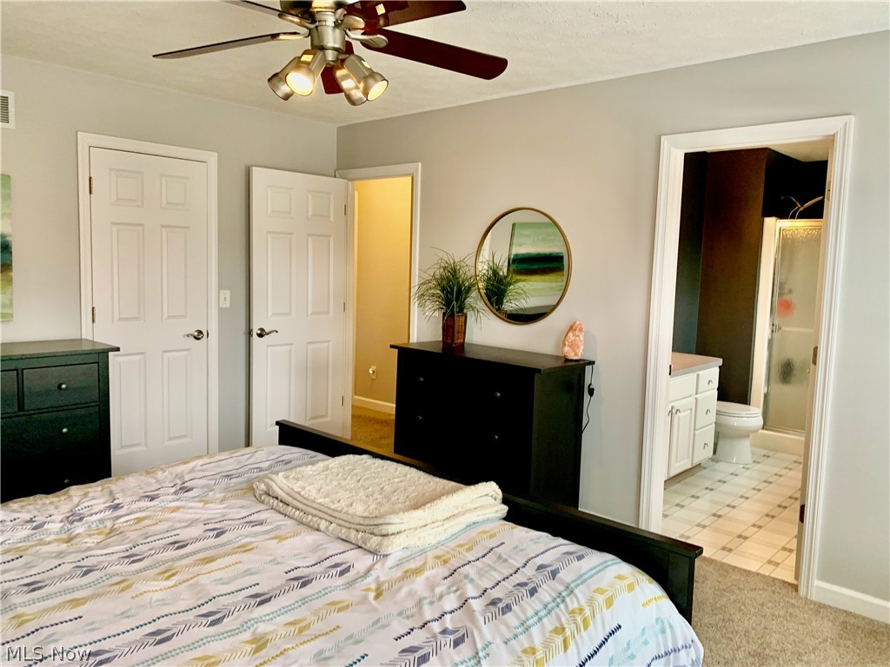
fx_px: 668
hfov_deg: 67.3
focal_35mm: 26
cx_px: 445
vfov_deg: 53.1
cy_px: 334
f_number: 1.8
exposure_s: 1/60
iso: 125
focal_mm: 4.25
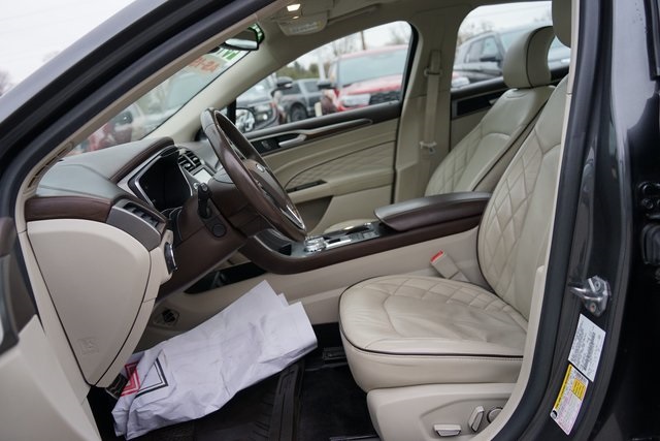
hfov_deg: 65.5
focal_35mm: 28
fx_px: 513
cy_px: 220
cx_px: 330
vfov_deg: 46.4
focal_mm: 28
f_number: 4
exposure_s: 1/160
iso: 1000
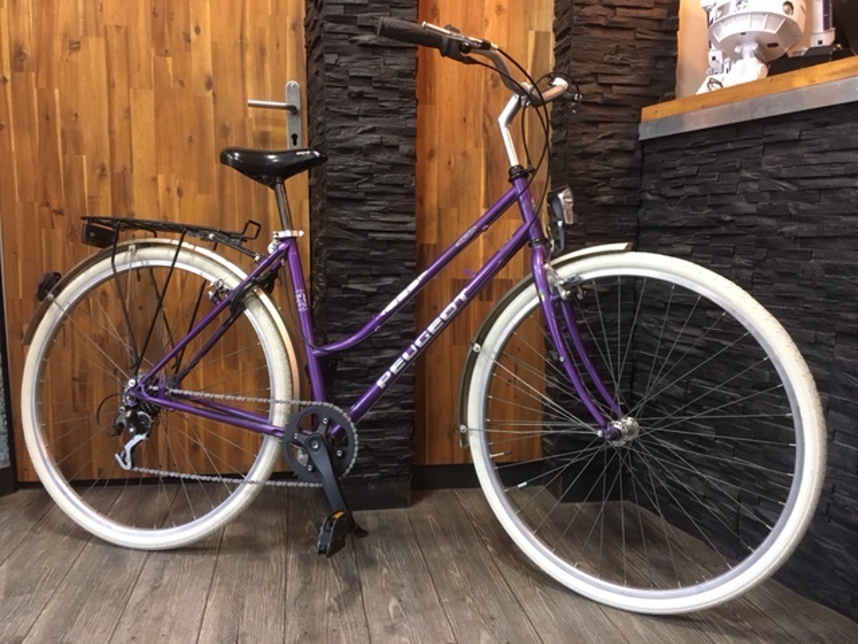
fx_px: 719
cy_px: 322
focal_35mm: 29
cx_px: 429
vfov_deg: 48.2
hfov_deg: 61.7
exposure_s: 1/17
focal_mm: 4.15
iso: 200
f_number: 2.2
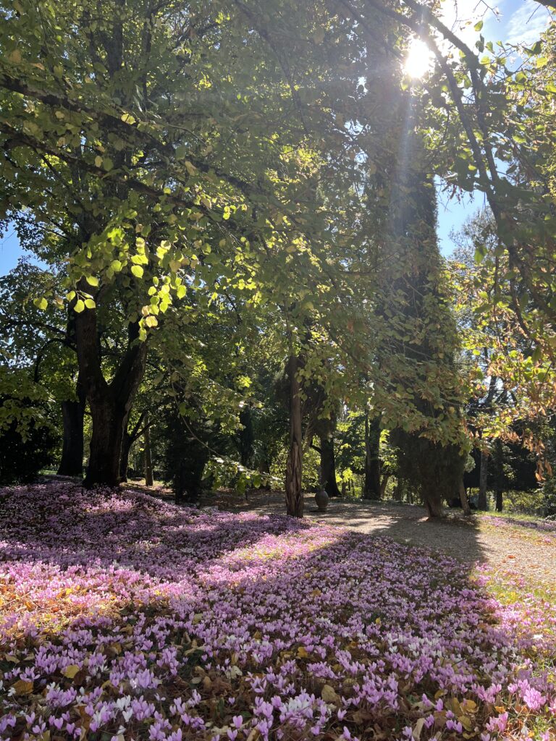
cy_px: 370
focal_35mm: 26
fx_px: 557
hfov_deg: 53.1
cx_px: 278
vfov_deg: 67.3
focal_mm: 5.7
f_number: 1.5
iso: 50
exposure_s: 1/678
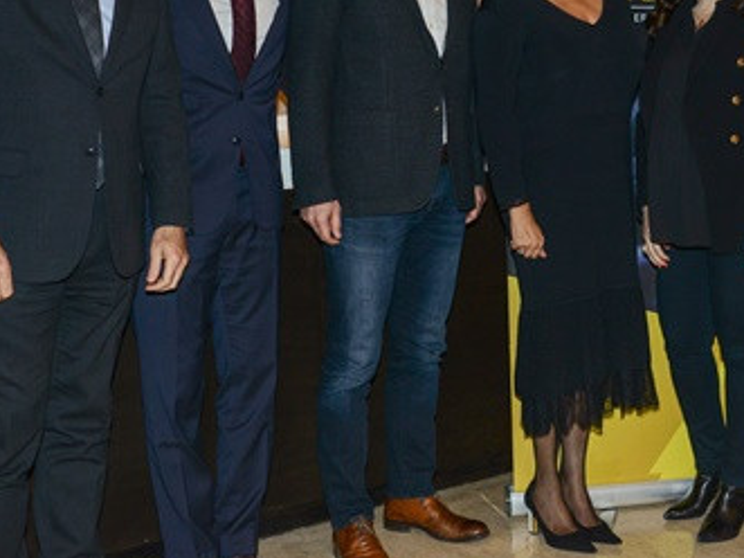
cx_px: 582
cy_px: 124
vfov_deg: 23.7
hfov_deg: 31.0
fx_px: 1311
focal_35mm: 61
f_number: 5
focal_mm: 35
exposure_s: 1/80
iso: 800
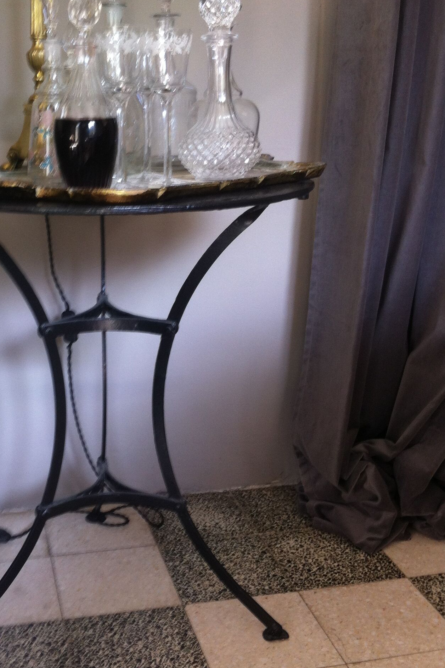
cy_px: 326
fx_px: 927
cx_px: 117
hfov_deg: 26.7
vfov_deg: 39.6
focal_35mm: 50
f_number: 2.8
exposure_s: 1/17
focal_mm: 3.85
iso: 80
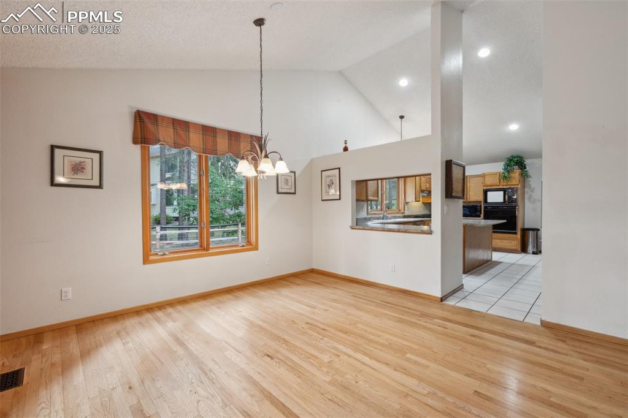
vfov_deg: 75.5
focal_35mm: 16
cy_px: 209
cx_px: 314
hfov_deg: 98.6
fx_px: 270
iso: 100
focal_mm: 15.5
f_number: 9
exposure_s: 1/1.67
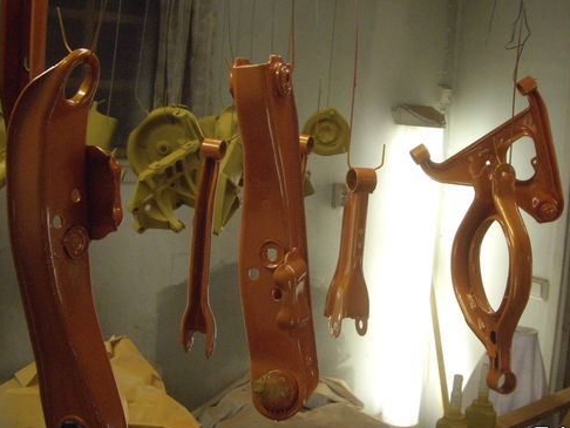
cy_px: 163
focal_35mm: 50
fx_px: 824
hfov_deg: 37.9
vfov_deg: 29.0
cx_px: 354
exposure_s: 1/125
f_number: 2.8
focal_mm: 7.9
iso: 400
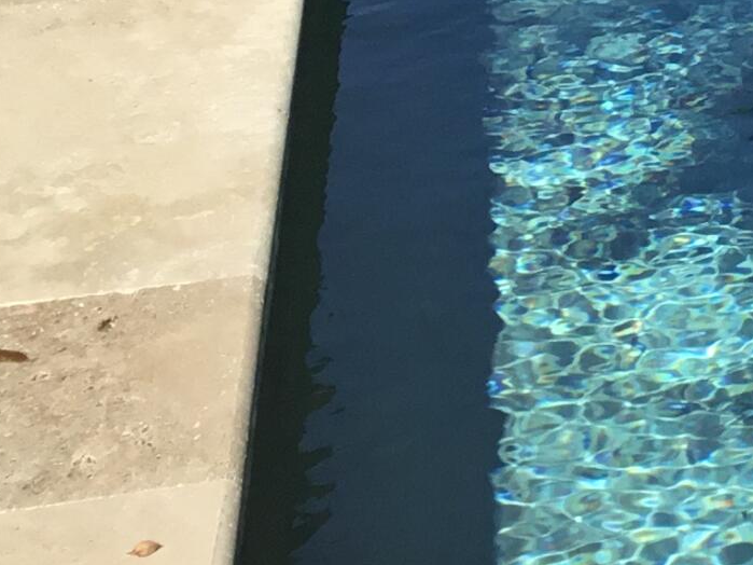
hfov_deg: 13.5
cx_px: 1307
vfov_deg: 11.0
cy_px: -84
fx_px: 2893
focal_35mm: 133
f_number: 2.4
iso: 25
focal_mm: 3.3
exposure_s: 1/1018
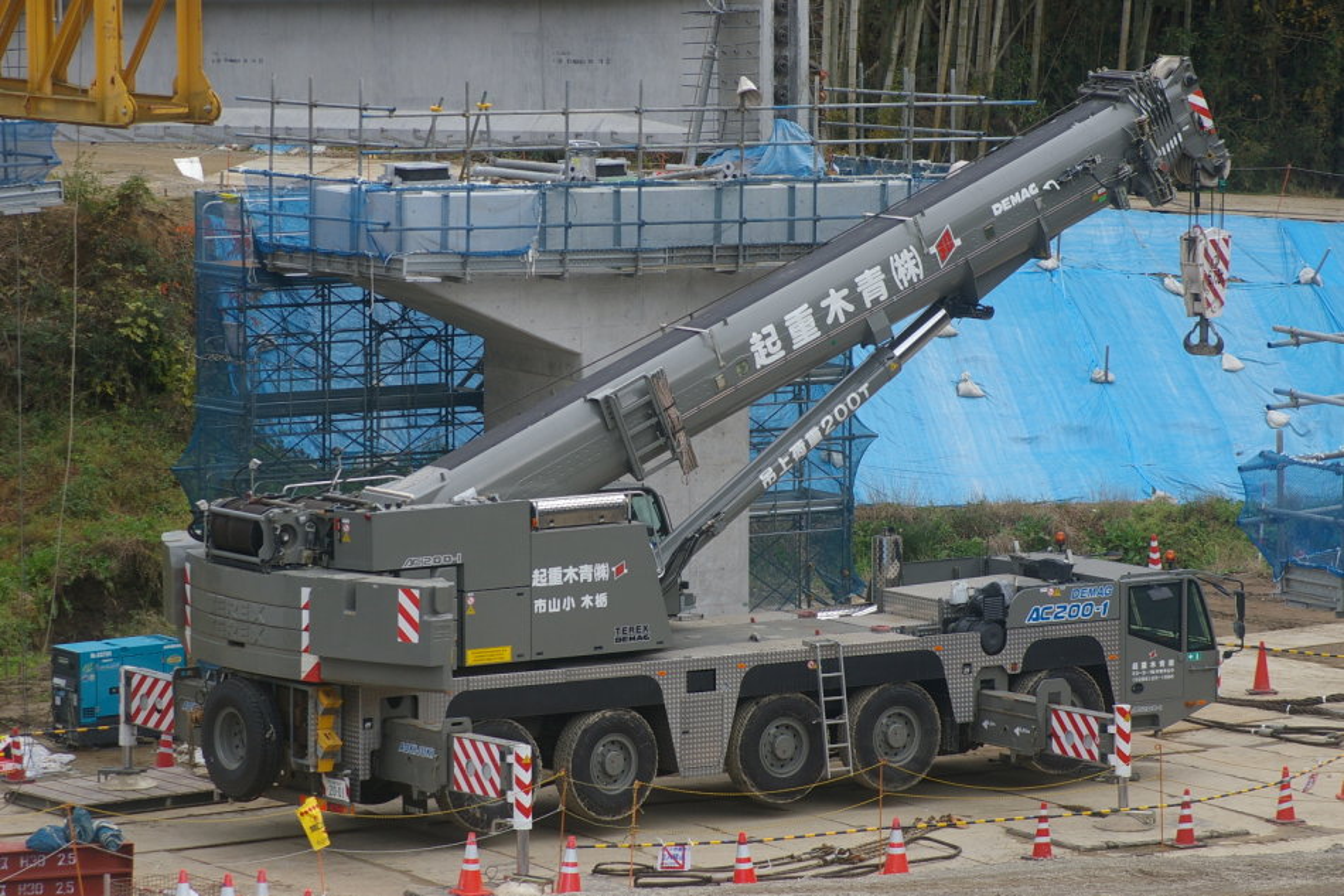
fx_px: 8006
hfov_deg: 9.6
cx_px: 672
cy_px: 448
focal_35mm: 214
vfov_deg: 6.4
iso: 200
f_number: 8
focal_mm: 143
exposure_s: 1/180
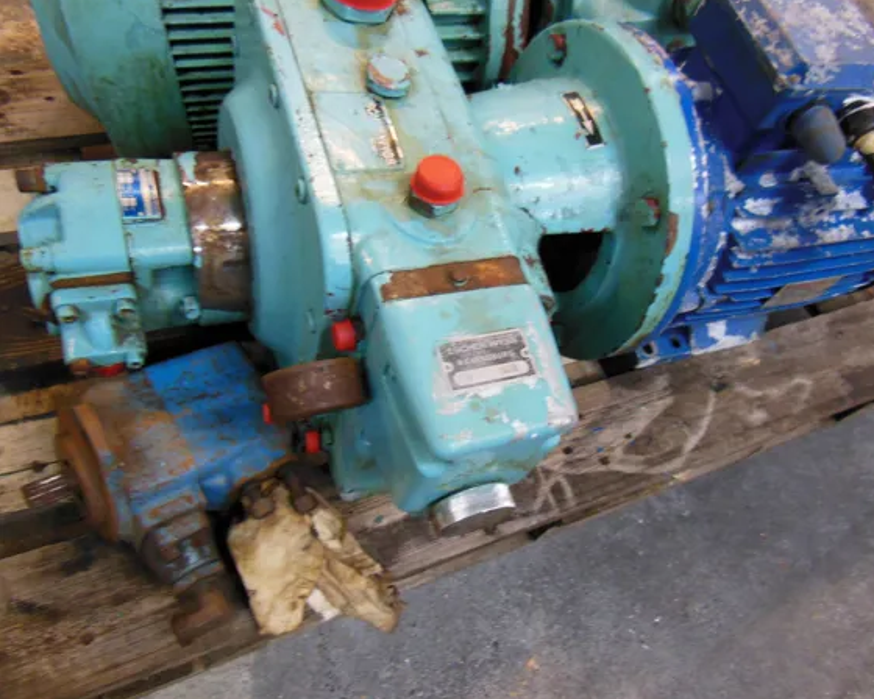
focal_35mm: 27
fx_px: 698
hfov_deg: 63.9
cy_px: 347
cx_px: 482
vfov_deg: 53.2
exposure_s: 1/13
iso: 400
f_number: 3.5
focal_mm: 4.5
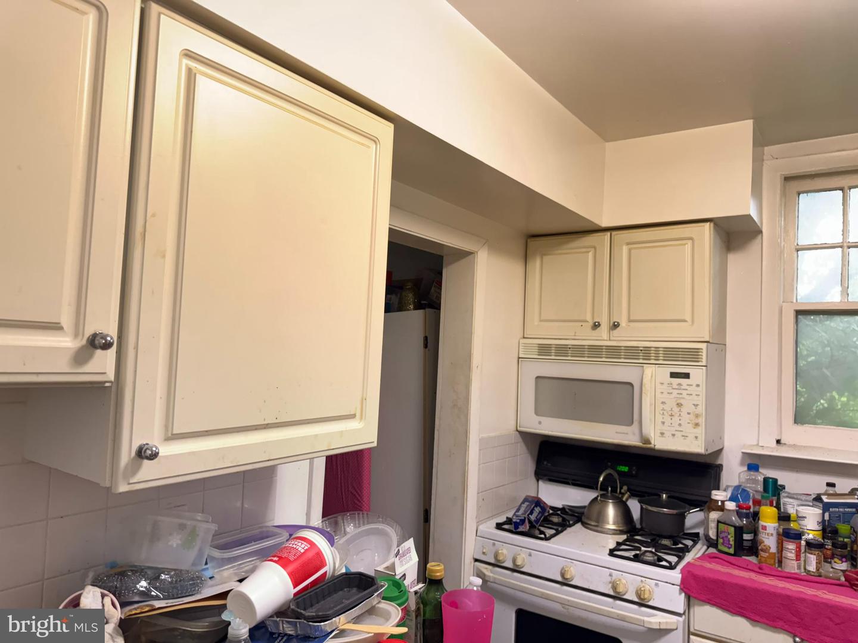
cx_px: 429
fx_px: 595
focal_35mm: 24
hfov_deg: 71.6
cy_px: 322
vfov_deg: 56.8
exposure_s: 1/40
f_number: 1.78
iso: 1000
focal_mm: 6.76
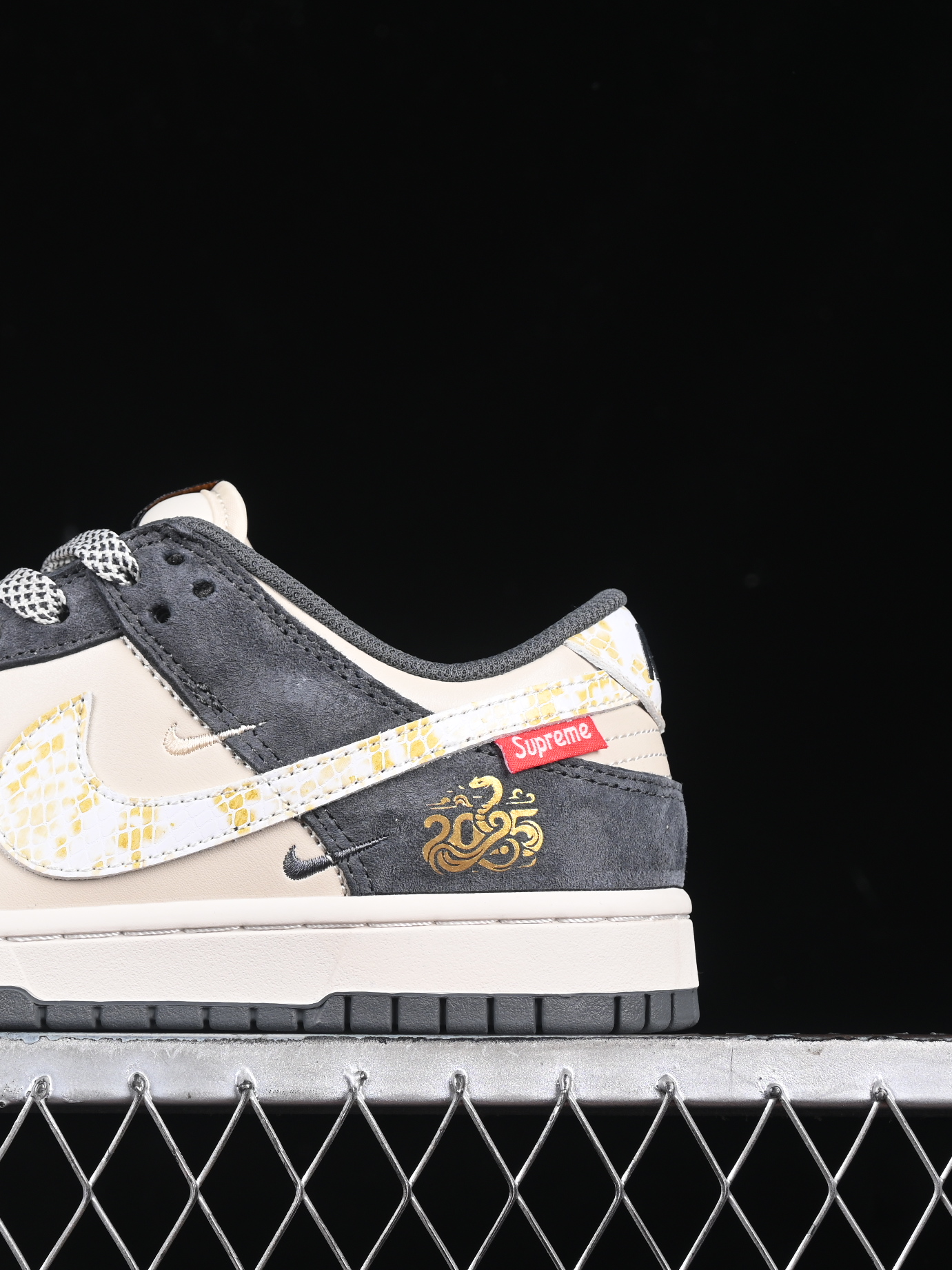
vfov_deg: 18.0
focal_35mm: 109
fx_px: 3998
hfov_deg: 13.4
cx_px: 55
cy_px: 636
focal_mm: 50
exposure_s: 1/80
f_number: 7.1
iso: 160
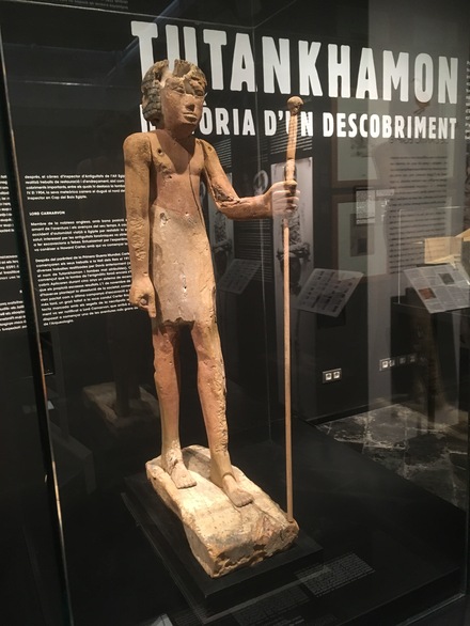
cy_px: 313
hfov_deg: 48.3
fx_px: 525
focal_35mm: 29
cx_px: 235
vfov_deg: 61.6
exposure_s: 1/20
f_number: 2.2
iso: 200
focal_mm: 4.15
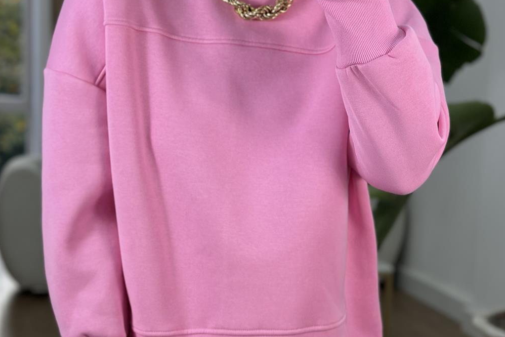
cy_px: 270
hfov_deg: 25.4
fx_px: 1122
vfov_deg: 16.9
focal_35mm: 80
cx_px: 244
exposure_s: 1/149
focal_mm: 6.86
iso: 64
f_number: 1.78
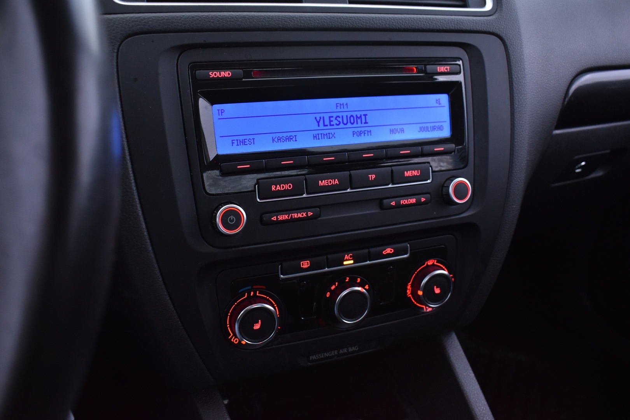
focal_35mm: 32
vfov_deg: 41.7
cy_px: 210
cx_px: 315
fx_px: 551
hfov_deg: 59.5
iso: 1250
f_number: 5
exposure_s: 1/10
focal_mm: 21
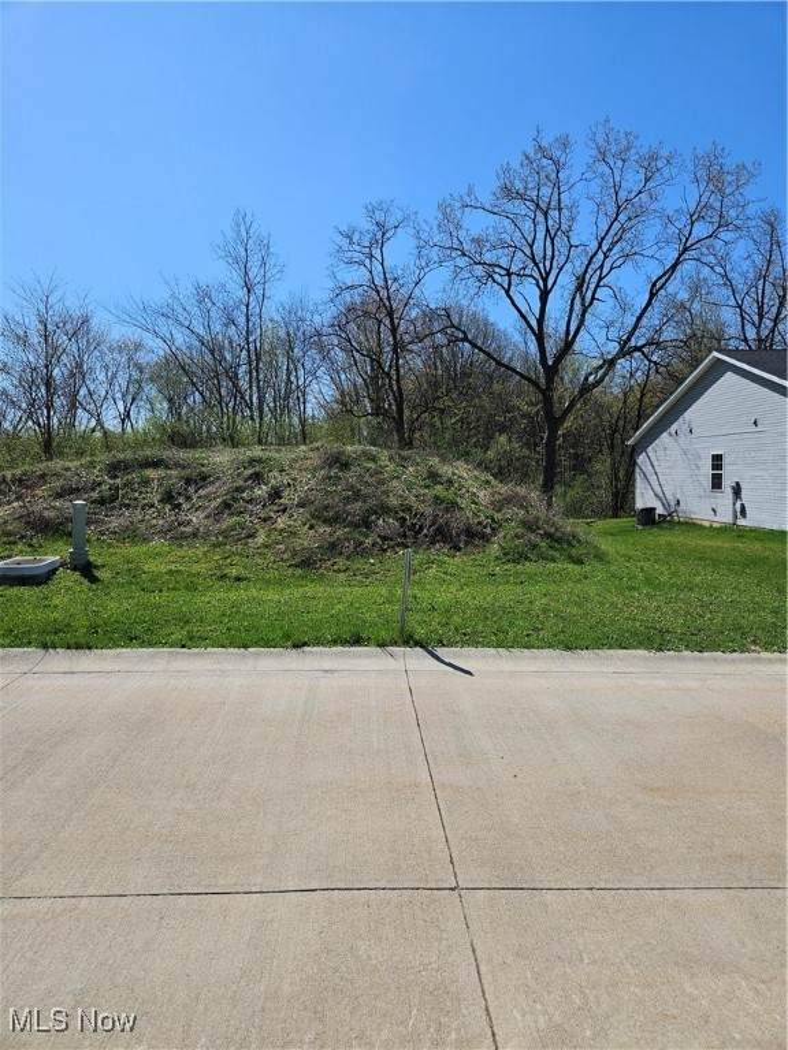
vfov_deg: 73.9
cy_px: 525
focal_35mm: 23
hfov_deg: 58.9
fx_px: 698
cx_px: 394
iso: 25
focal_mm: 5.4
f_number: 1.8
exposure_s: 1/2874
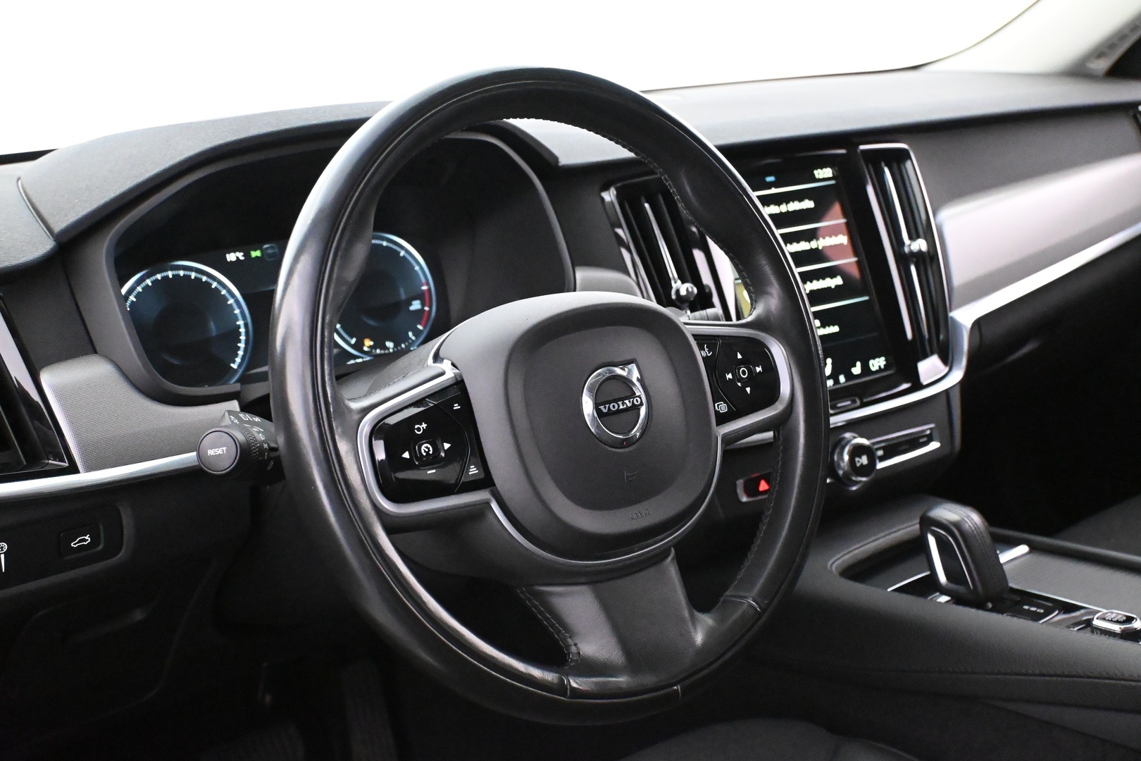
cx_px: 570
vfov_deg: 32.4
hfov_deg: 47.2
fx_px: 1307
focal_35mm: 41
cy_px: 380
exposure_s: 1/60
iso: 11400
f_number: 4.5
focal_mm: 27.5
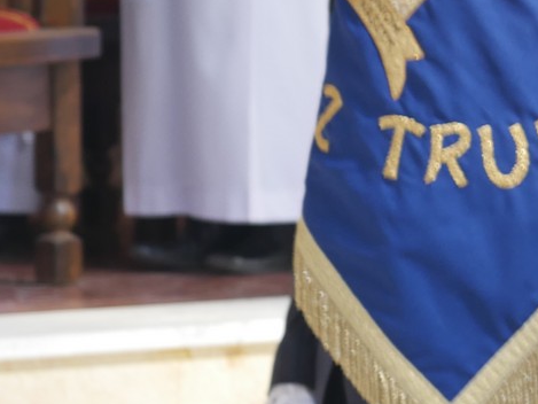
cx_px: 824
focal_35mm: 331
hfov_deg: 5.9
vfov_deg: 4.5
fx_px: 5146
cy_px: -28
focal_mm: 54
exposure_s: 1/20
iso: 400
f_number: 3.5
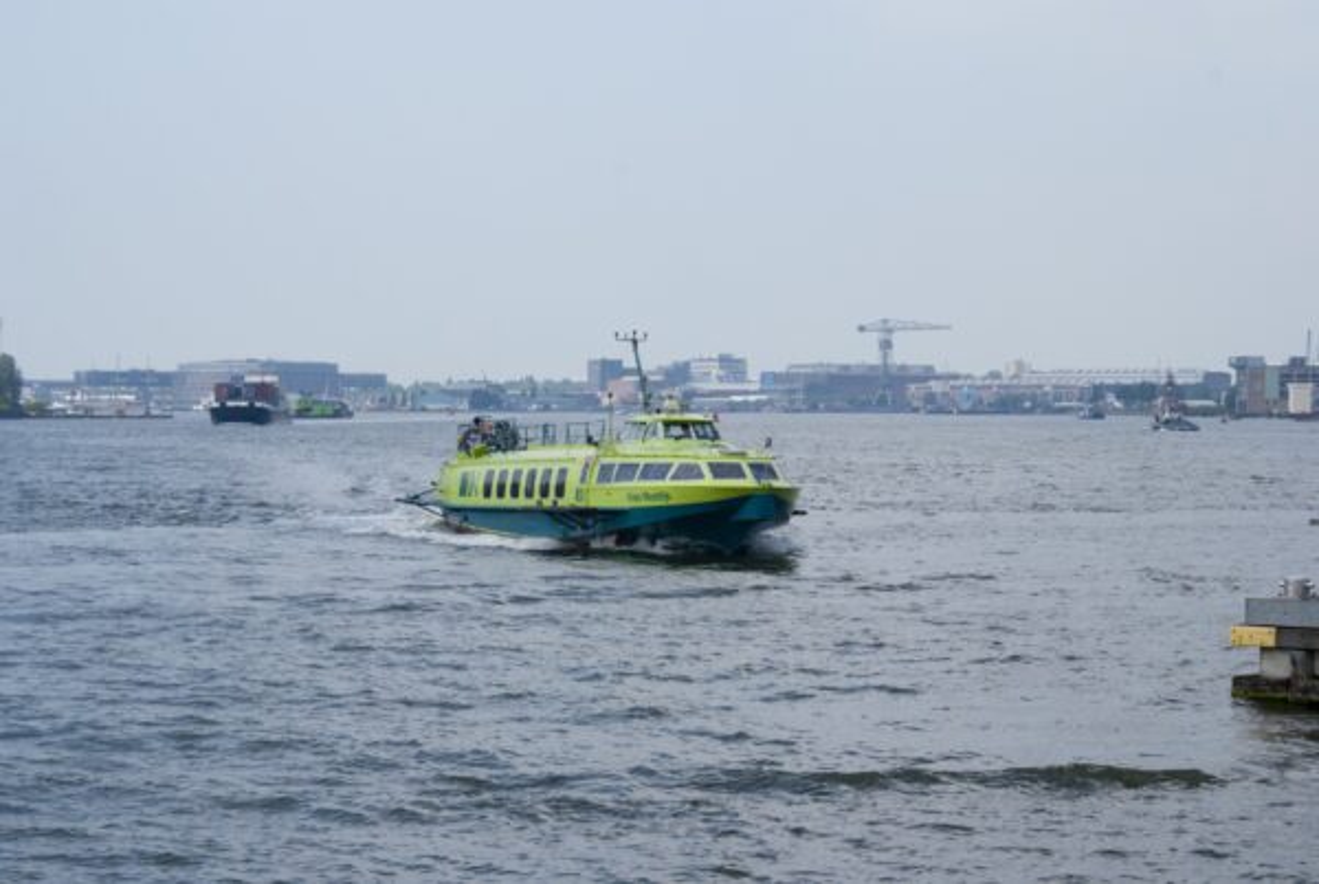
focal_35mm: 105
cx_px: 660
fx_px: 3853
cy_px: 442
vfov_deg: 13.1
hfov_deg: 19.4
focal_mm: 70
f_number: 13
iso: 100
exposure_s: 1/200
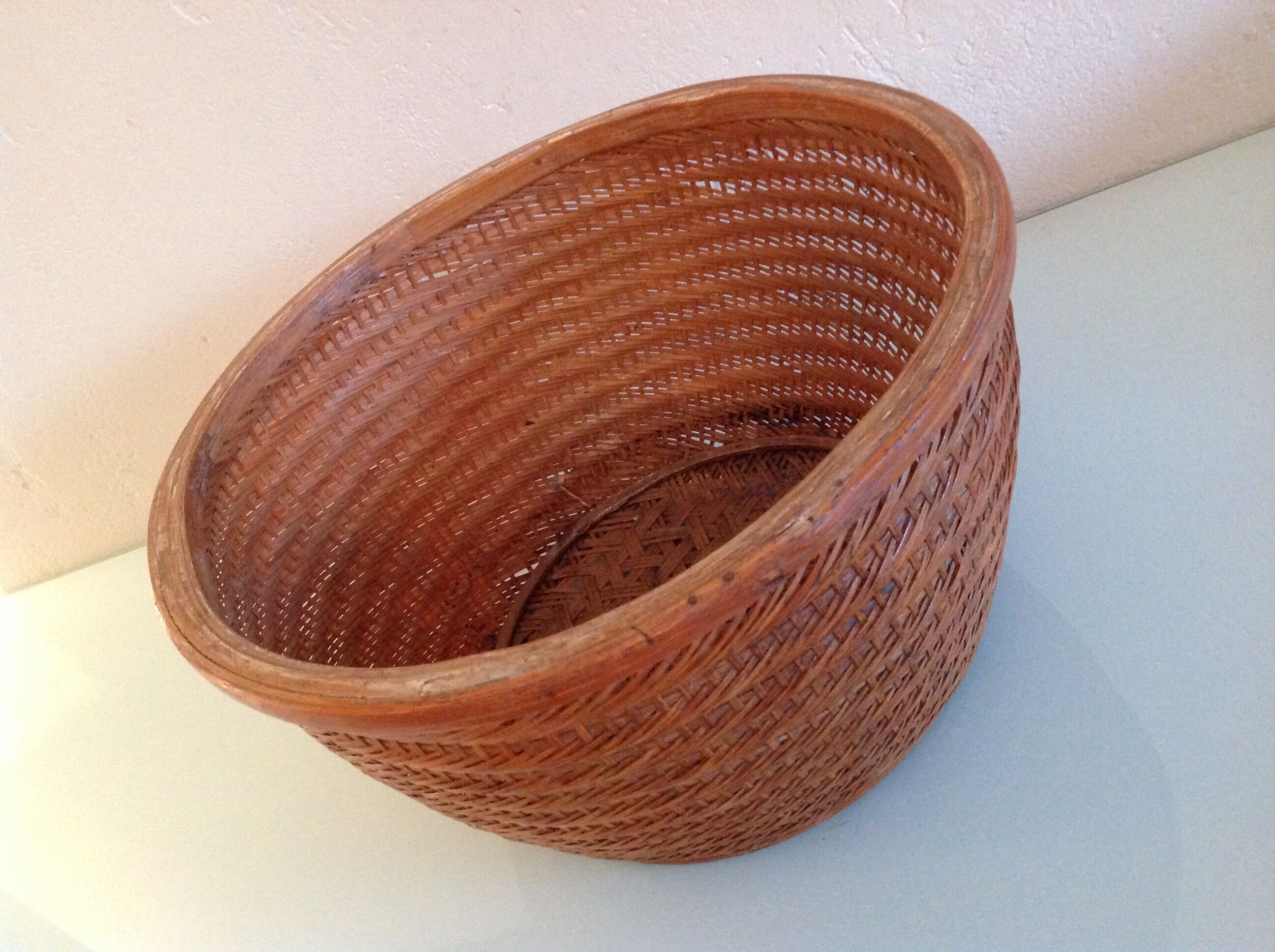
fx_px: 1287
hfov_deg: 52.7
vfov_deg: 40.6
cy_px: 476
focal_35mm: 35
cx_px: 638
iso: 500
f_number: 2.4
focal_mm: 4.28
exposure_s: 1/17
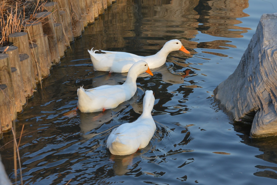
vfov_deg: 10.6
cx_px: 138
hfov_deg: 15.8
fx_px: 1000
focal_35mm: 130
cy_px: 92
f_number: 14
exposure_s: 1/125
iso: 1600
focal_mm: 130
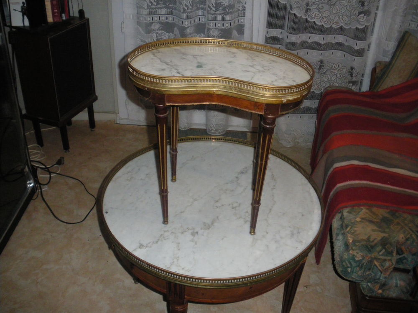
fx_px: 435
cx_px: 209
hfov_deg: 51.4
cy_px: 156
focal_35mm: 36
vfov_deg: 39.7
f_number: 3.5
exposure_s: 1/50
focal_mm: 6.3
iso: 400
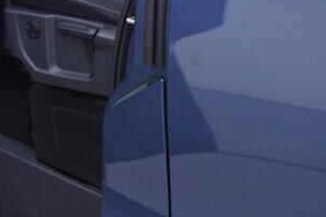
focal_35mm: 121
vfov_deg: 11.1
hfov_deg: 15.9
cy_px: -58
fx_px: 1095
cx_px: -126
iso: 125
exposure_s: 1/50
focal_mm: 24
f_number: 3.2
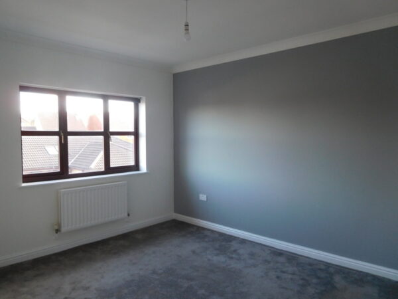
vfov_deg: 54.9
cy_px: 150
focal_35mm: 25
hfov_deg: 69.4
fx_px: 287
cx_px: 199
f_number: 3.4
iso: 200
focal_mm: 4.5
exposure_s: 1/30
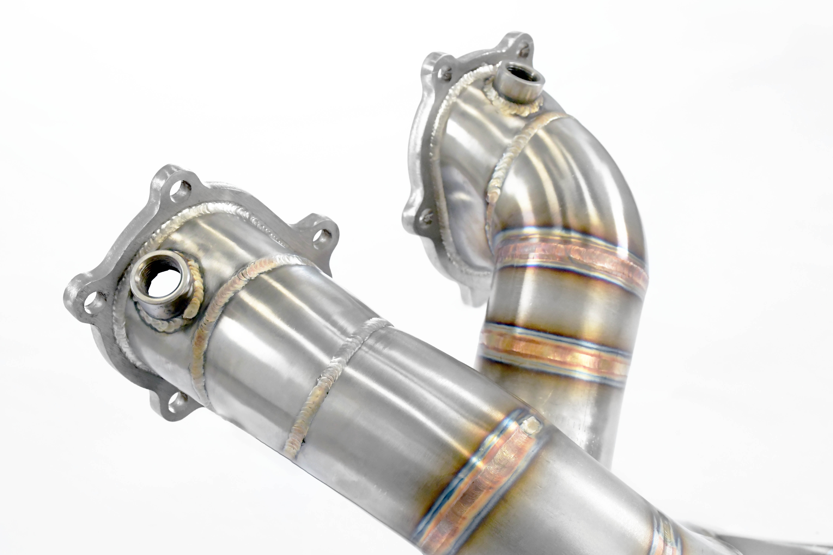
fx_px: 1458
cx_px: 416
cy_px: 278
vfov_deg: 21.6
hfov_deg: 31.9
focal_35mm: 63
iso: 4000
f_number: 11
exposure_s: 1/200
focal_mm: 42
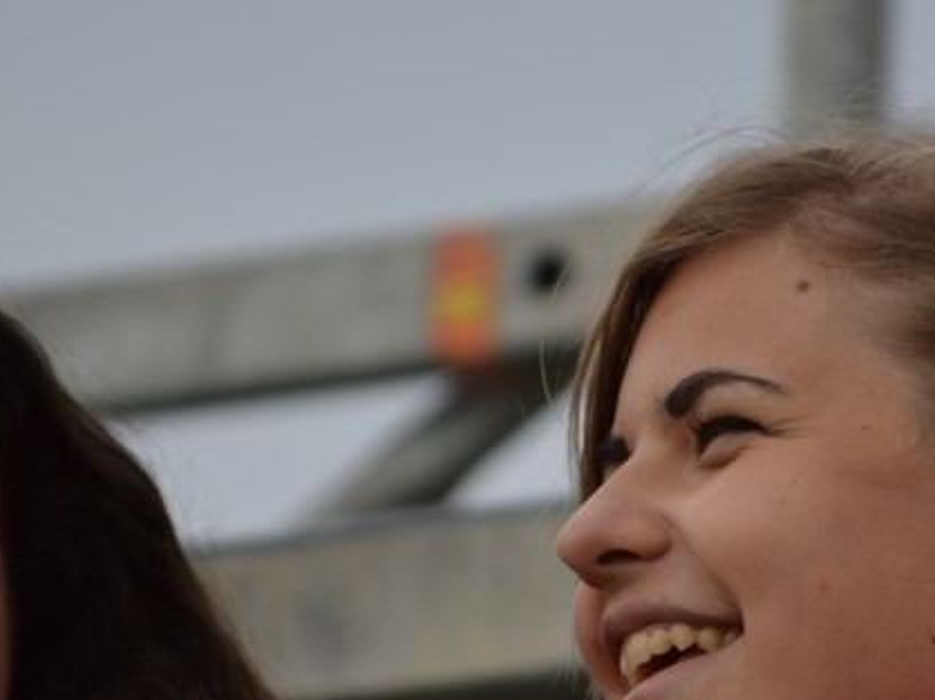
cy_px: 543
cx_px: 919
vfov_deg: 2.4
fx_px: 16764
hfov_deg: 3.2
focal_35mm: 621
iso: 400
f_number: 5.6
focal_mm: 200
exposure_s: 1/640
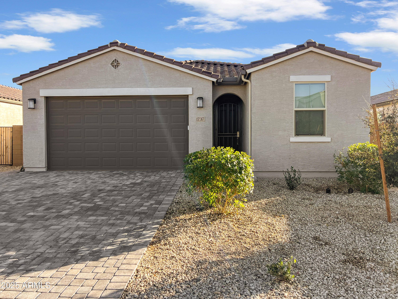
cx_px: 199
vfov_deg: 53.1
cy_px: 150
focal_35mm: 26
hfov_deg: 67.3
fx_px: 299
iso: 50
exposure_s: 1/1600
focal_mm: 5.7
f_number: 1.5
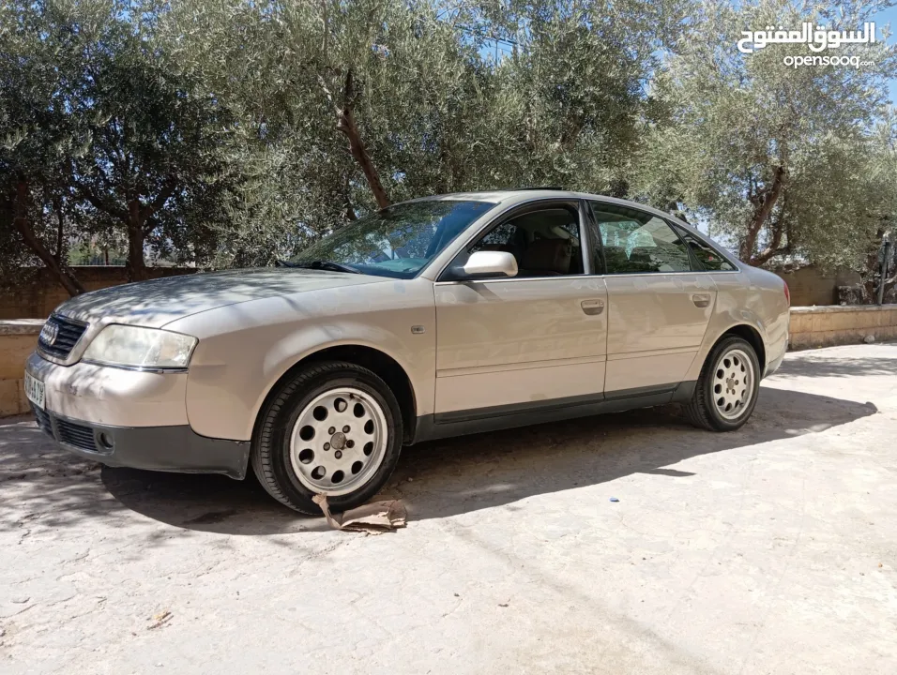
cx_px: 448
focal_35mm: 28
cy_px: 338
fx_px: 727
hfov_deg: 63.4
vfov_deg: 49.9
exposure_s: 1/476
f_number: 1.8
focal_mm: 4.22
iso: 55
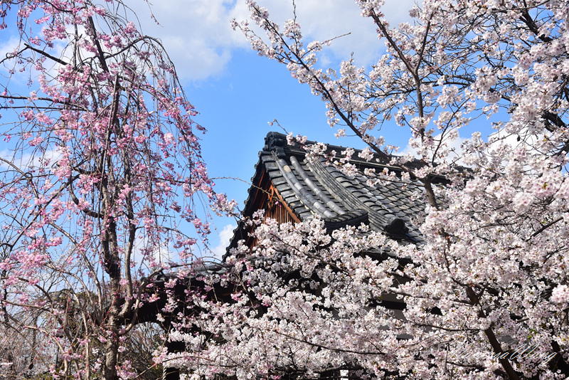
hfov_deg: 34.5
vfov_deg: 23.4
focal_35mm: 58
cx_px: 284
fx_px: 917
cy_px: 190
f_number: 5.6
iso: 100
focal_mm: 58
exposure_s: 1/640
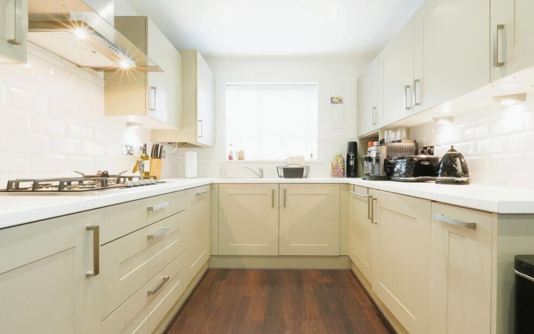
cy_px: 176
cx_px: 278
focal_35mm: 16
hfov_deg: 97.8
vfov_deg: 71.2
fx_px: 233
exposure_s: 1/1.6
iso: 640
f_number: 16
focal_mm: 10
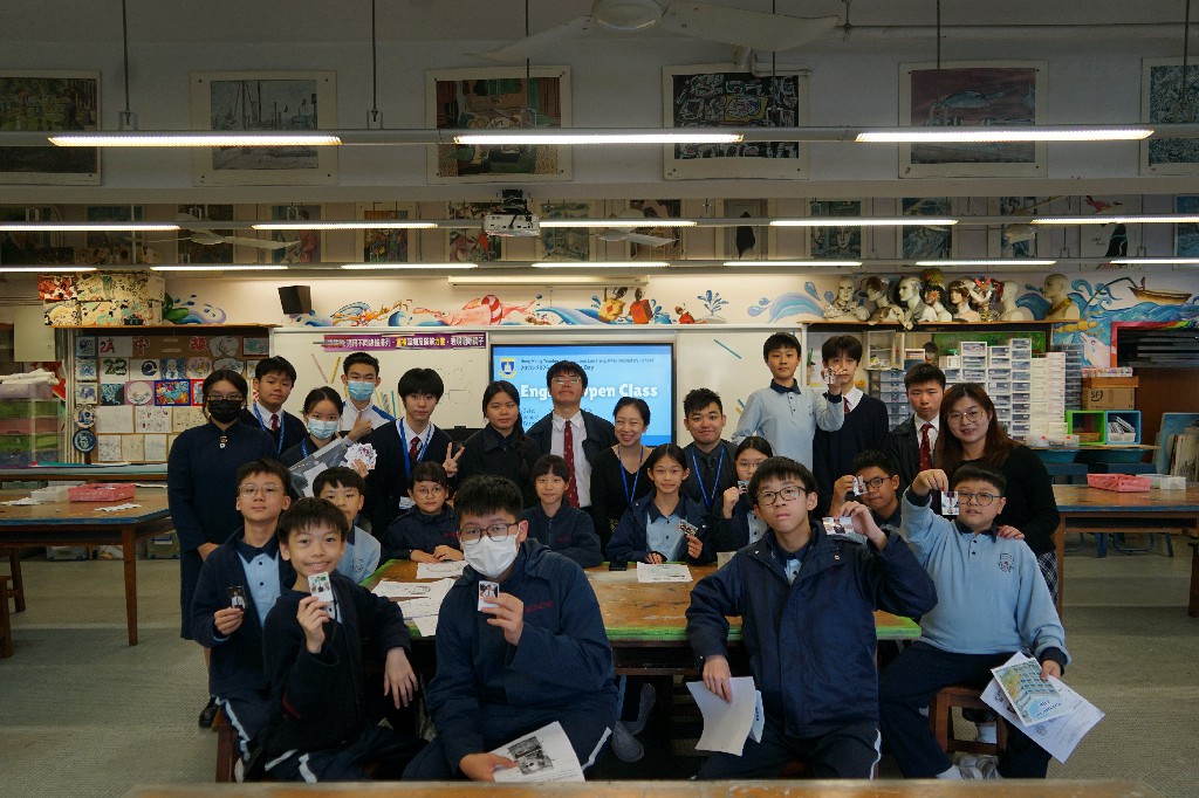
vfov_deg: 53.1
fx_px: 799
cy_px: 399
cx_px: 600
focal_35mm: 24
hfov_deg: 73.8
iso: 320
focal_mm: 24
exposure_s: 1/125
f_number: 3.5
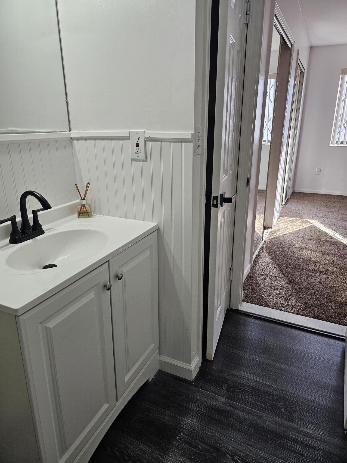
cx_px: 174
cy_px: 232
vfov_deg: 73.9
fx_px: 307
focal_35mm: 23
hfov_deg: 58.9
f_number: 1.7
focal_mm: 6.3
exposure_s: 1/120
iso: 100
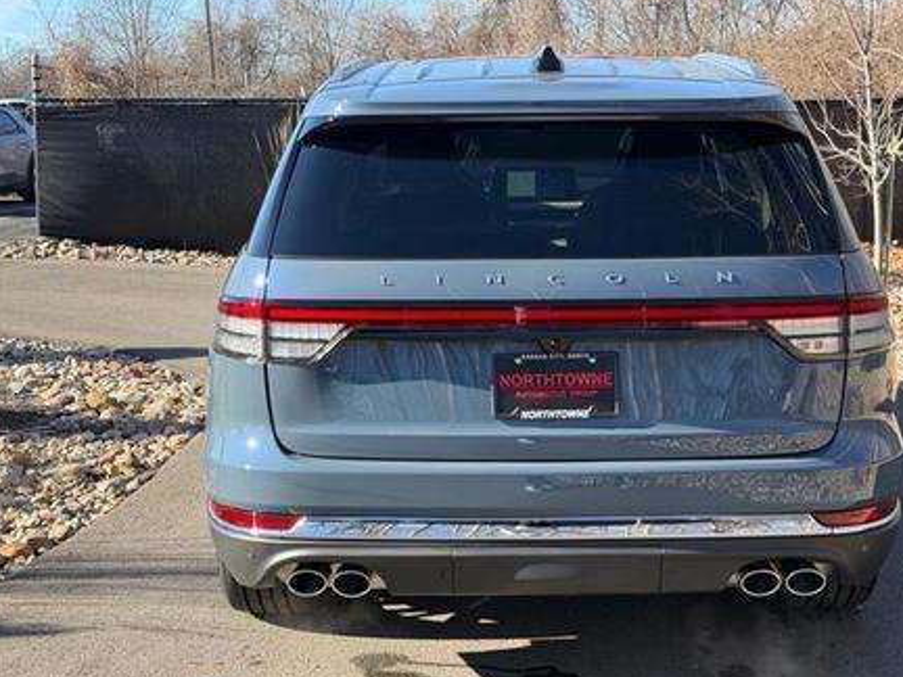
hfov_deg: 34.3
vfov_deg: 26.1
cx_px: 506
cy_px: 347
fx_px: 1461
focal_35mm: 56
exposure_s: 1/1403
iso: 80
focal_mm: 6.76
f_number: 1.78
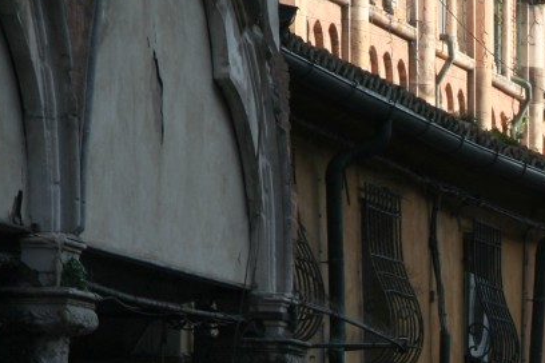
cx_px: 788
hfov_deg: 6.0
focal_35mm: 338
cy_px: 452
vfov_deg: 4.1
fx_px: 5117
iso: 100
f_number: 8
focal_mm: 72
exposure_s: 1/160
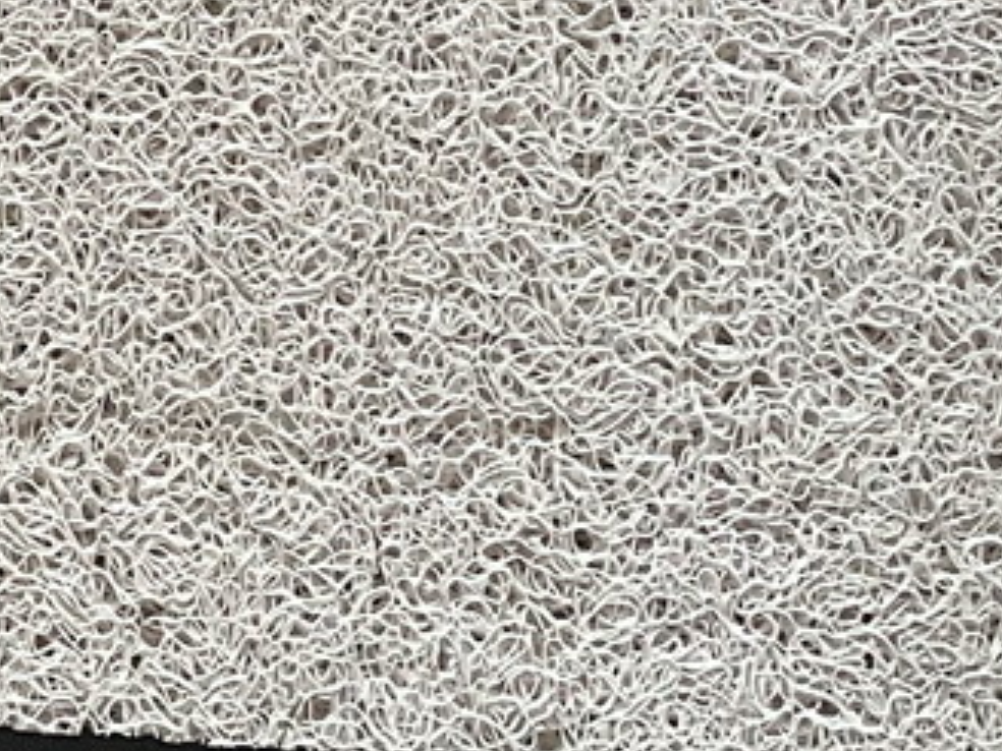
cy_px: -226
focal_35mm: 127
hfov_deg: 14.3
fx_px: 3676
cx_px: -571
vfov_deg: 11.4
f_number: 1.6
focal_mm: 4.2
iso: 400
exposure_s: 1/60
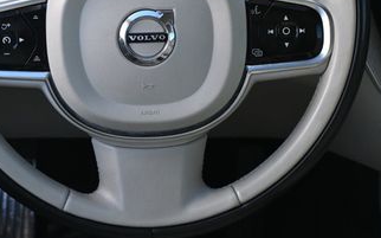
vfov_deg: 14.6
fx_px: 914
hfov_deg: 23.5
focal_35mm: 88
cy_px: 15
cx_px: 144
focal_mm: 29
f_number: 4.8
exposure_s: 1/250
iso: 400
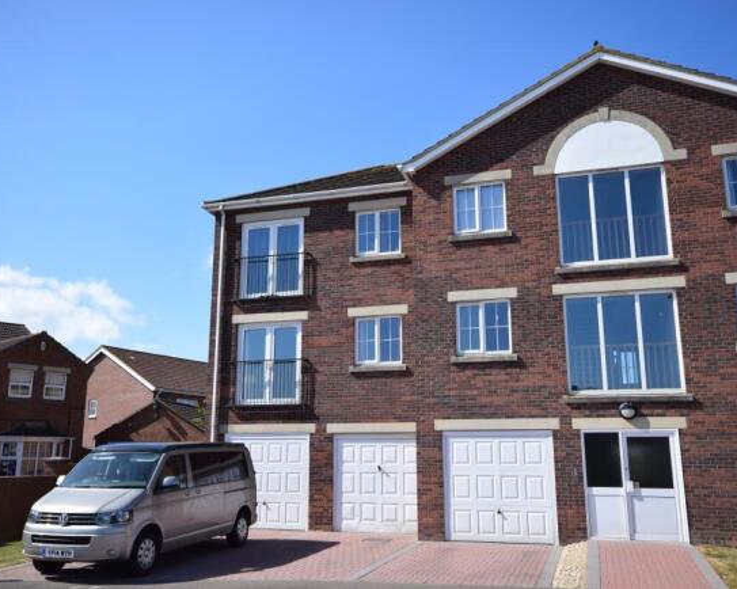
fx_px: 741
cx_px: 359
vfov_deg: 43.3
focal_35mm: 34
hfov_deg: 52.9
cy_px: 294
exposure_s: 1/320
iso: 200
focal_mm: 20
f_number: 9
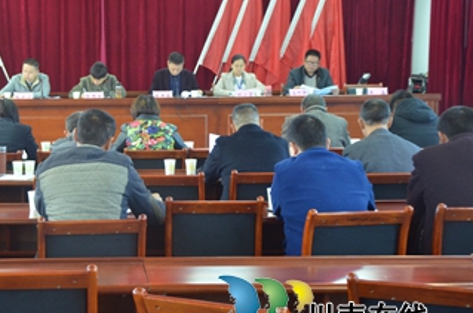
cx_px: 104
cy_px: 136
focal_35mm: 80
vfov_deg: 17.0
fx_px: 1049
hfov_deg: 25.1
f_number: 4.2
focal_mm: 34
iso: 1600
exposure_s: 1/20
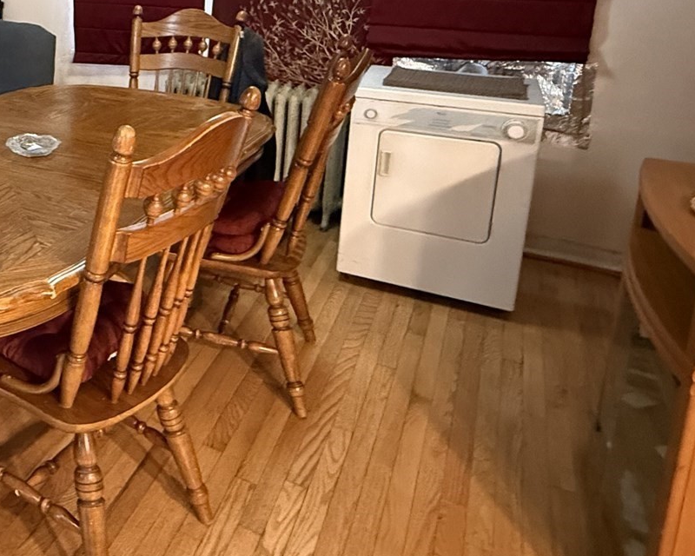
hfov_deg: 44.3
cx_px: 9
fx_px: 720
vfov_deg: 40.0
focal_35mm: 35
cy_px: 89
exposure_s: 1/40
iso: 1000
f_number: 2.2
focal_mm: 2.22
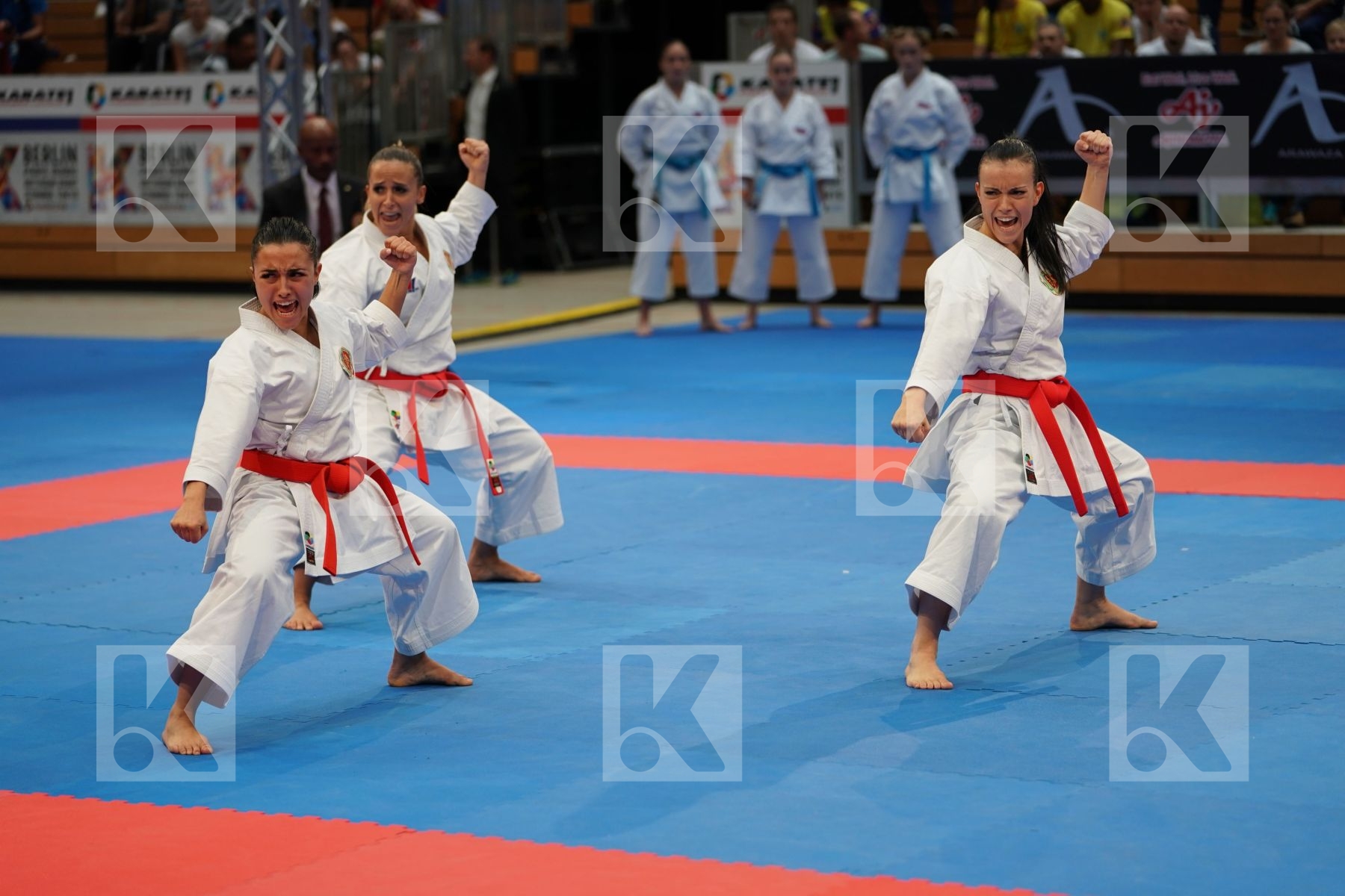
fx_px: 3848
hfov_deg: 19.8
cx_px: 672
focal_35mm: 103
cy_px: 448
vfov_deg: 13.3
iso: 800
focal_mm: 103
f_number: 2.8
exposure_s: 1/500
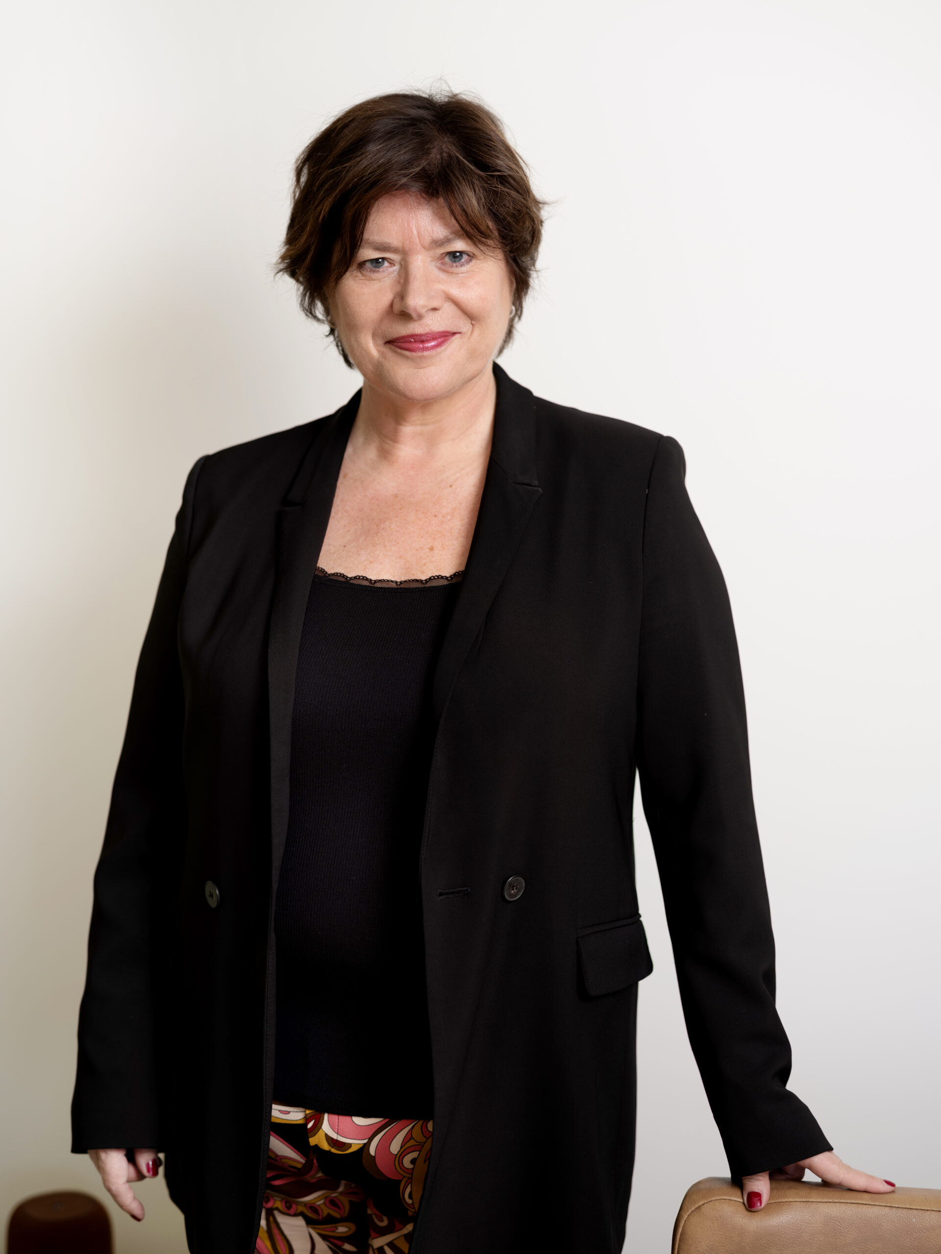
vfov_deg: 30.7
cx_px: 470
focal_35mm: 63
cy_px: 627
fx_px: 2283
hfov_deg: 23.3
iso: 160
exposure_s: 1/125
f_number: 2.8
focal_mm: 80
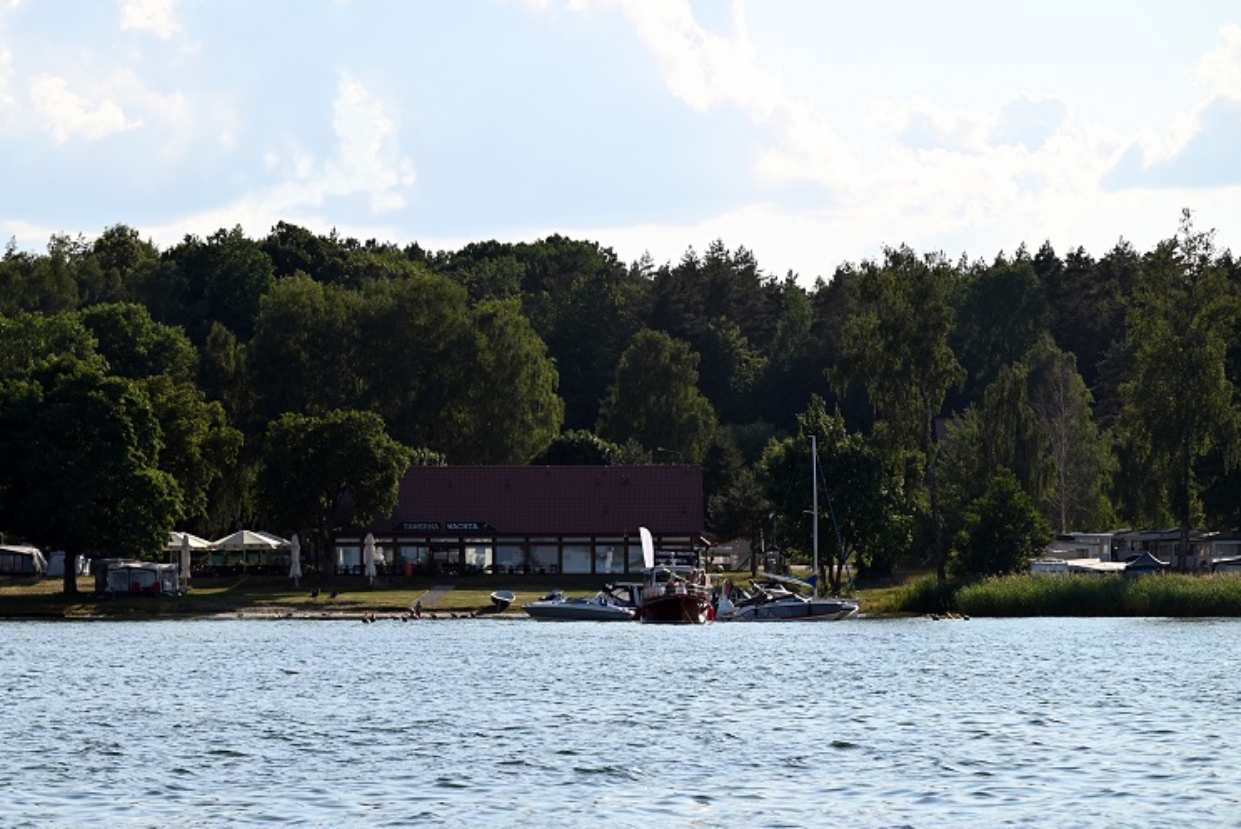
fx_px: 4932
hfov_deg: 14.3
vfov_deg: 9.6
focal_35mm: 143
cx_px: 457
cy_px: 404
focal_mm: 112
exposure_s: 1/640
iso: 100
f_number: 6.3
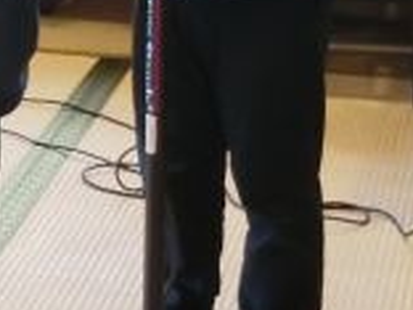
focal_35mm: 217
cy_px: -200
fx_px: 2589
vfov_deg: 6.7
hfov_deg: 8.7
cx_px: -372
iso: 800
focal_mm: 9.3
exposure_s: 1/25
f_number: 4.7
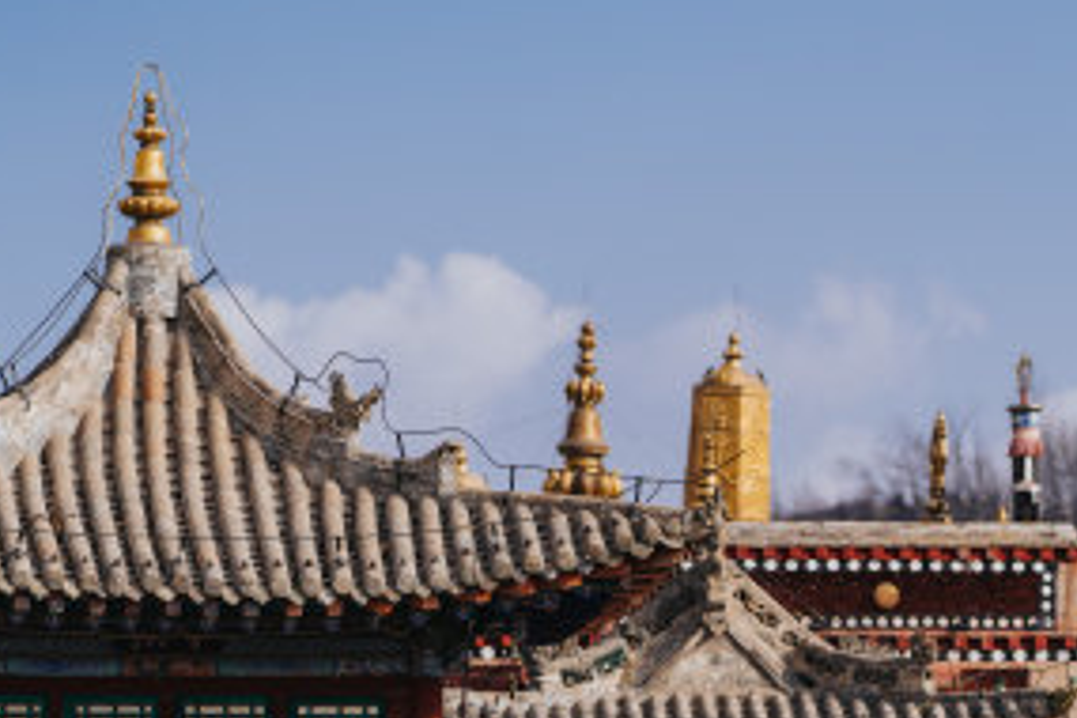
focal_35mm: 316
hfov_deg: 6.5
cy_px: 510
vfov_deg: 4.3
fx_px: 9453
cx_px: 983
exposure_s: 1/1600
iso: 100
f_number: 2.8
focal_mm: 147
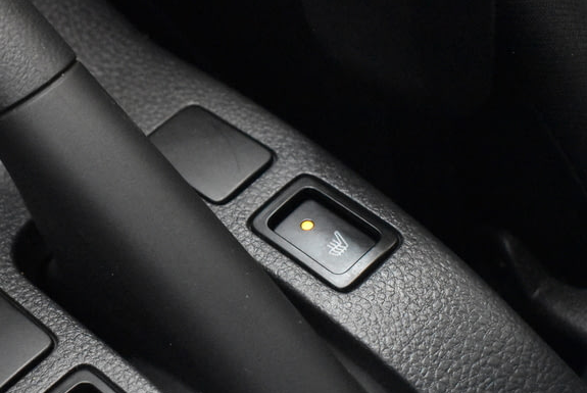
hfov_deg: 27.6
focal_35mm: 73
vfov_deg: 18.7
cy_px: 281
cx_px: 214
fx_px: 1188
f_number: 4.2
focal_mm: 31
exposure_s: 1/80
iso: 9000
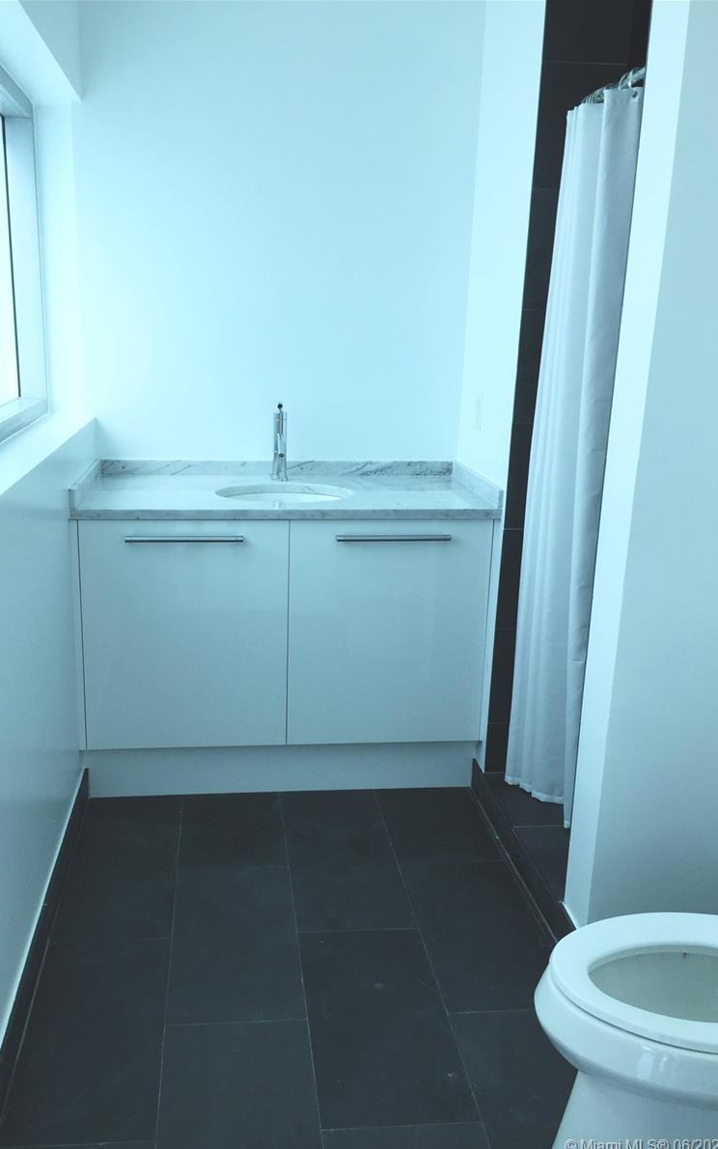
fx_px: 970
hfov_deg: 40.5
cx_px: 304
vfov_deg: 61.2
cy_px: 578
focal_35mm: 31
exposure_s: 1/347
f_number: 2.2
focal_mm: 4.15
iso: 32
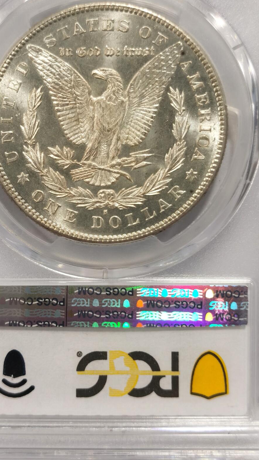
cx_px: 106
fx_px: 830
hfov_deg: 17.7
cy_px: 197
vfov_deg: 31.0
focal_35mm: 68
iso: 80
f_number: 16
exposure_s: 1/100
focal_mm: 5.56
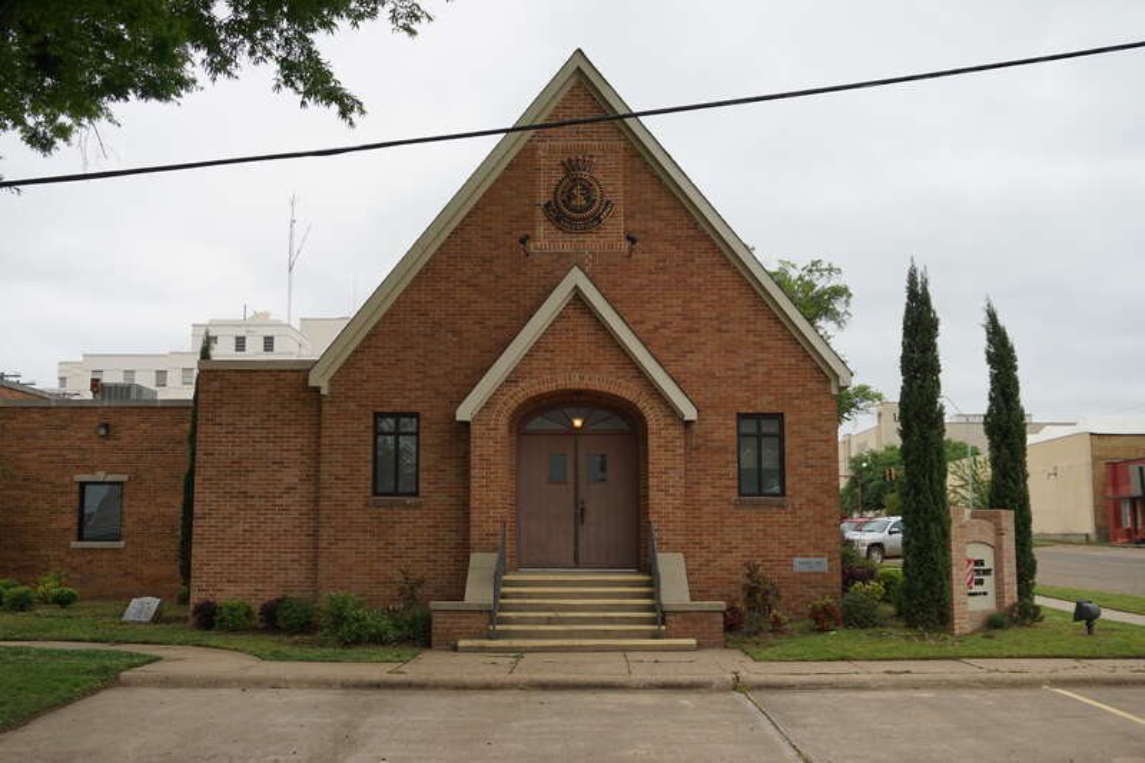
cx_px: 572
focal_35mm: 39
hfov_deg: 49.6
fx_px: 1240
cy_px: 382
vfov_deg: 34.2
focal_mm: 26
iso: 100
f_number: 6.3
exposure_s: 1/80
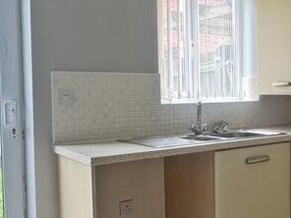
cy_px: 110
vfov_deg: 32.2
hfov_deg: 38.8
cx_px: 268
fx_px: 378
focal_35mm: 45
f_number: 1.8
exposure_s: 1/99
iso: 125
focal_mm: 1.57
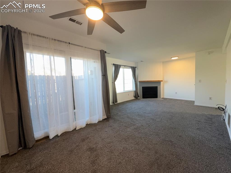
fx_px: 93
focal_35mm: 14
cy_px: 86
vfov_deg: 85.6
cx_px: 116
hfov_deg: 102.1
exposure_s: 1/60
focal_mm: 2.22
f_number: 2.2
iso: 80
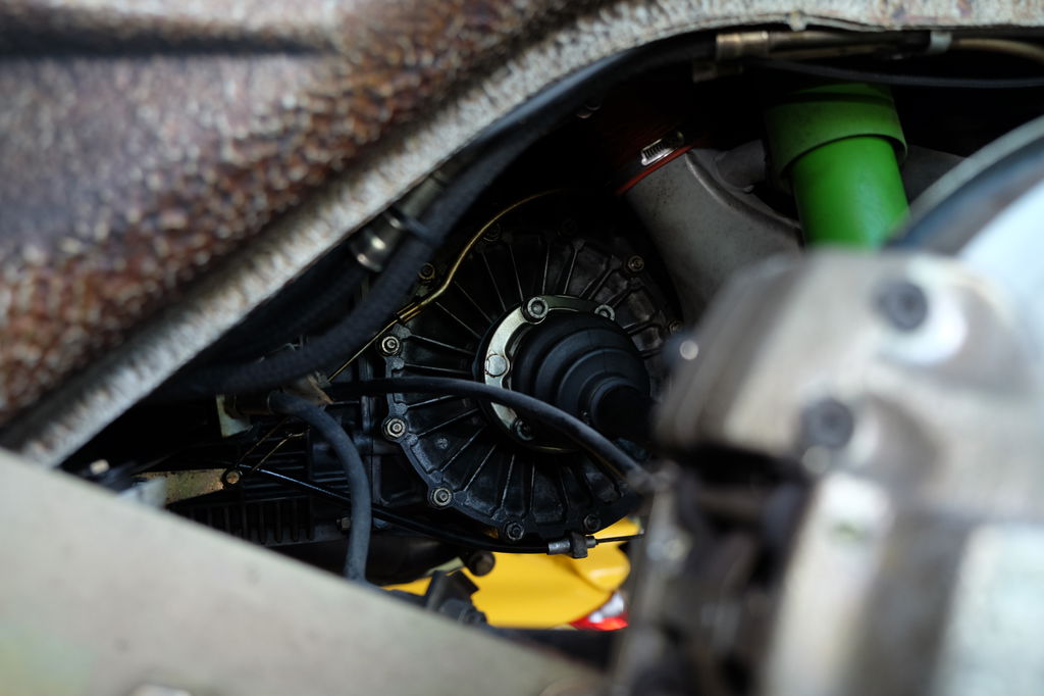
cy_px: 348
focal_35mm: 33
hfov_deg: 57.2
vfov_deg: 39.9
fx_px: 957
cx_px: 522
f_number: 3.6
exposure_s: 1/60
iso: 400
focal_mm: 22.3
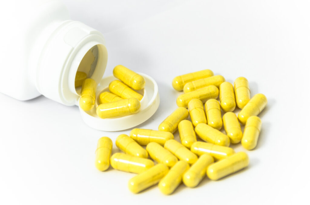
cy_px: 102
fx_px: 1495
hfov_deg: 11.8
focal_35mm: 174
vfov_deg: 7.9
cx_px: 155
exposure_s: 2
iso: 100
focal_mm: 116
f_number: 5.6
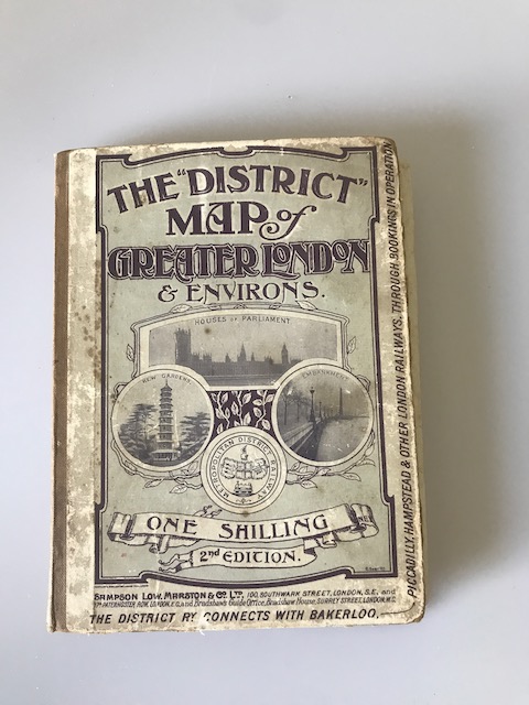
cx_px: 264
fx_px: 571
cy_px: 352
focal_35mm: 28
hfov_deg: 49.7
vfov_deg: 63.4
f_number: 1.8
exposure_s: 1/17
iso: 50
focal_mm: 3.99
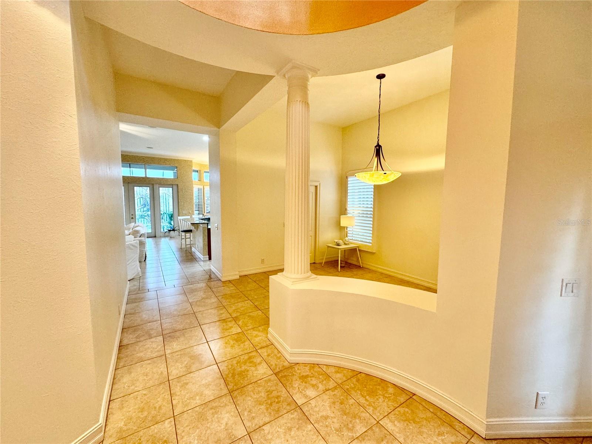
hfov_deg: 102.1
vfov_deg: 85.7
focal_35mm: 14
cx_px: 296
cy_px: 222
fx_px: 239
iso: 200
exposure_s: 1/60
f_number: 2.2
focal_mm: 2.22
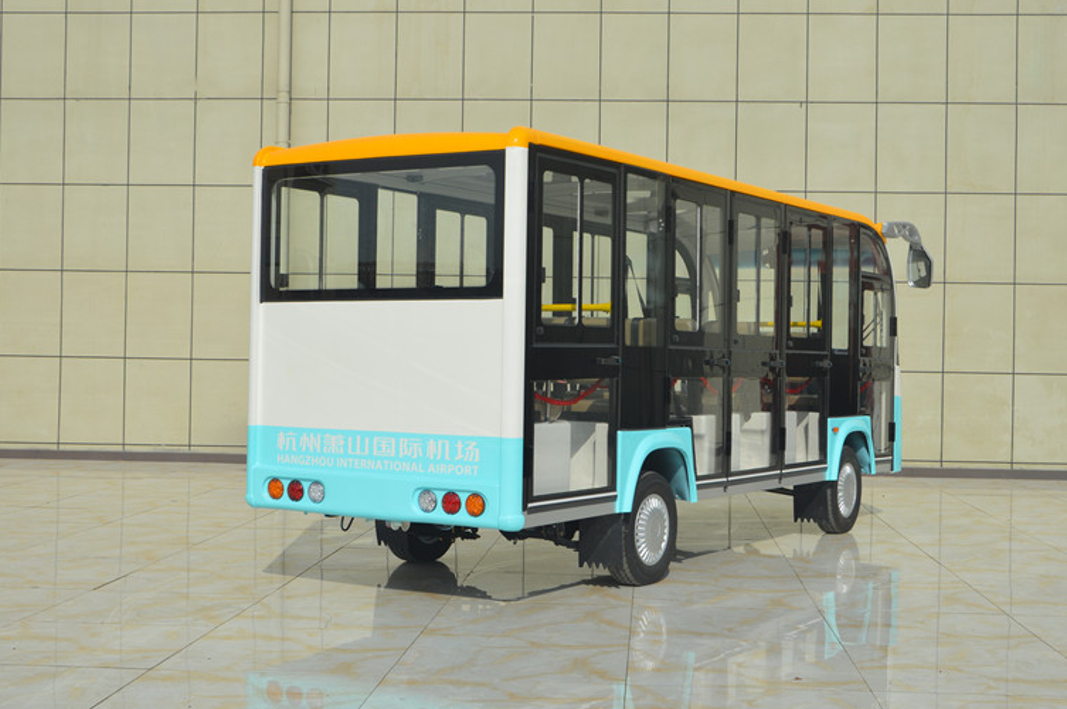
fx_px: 1510
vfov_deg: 26.4
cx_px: 553
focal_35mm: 51
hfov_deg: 38.9
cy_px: 347
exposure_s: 1/320
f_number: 9
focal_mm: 32
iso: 100
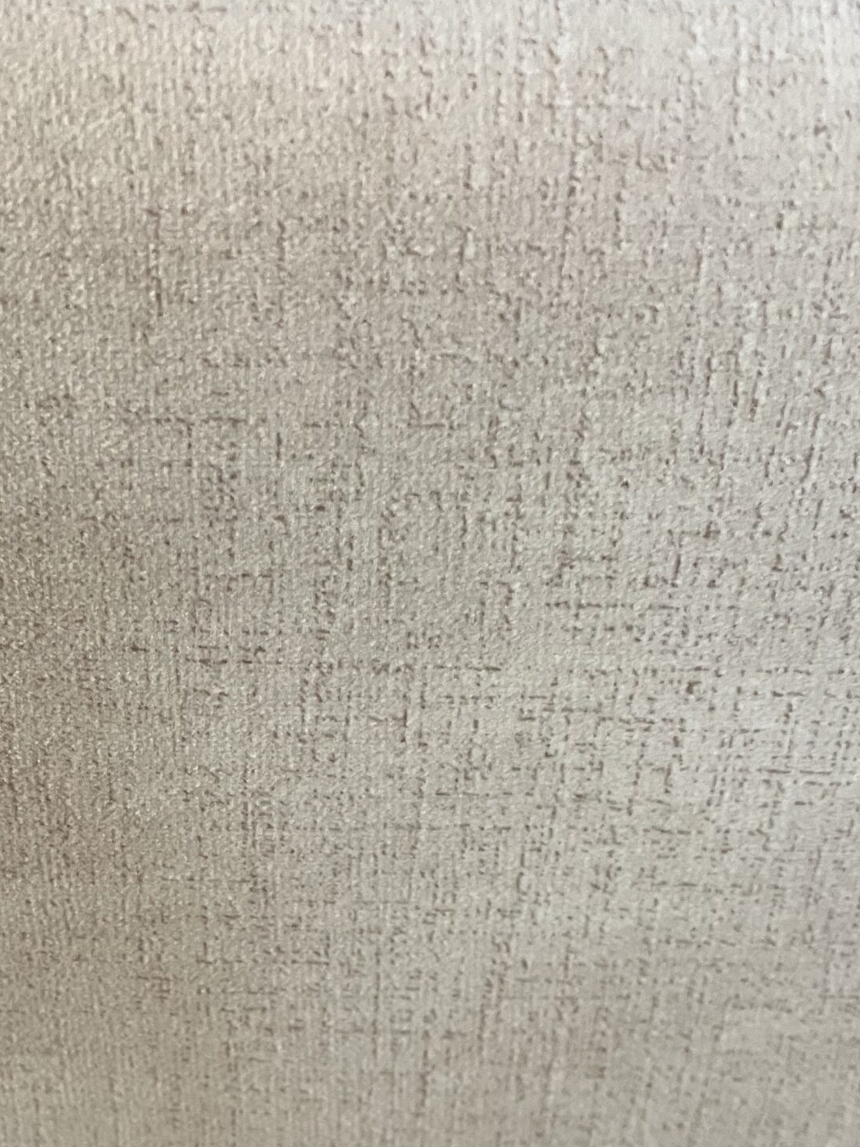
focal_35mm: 46
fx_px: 1524
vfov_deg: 39.8
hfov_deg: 30.9
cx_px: 207
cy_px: 891
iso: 320
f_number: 1.6
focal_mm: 5.1
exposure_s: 1/60
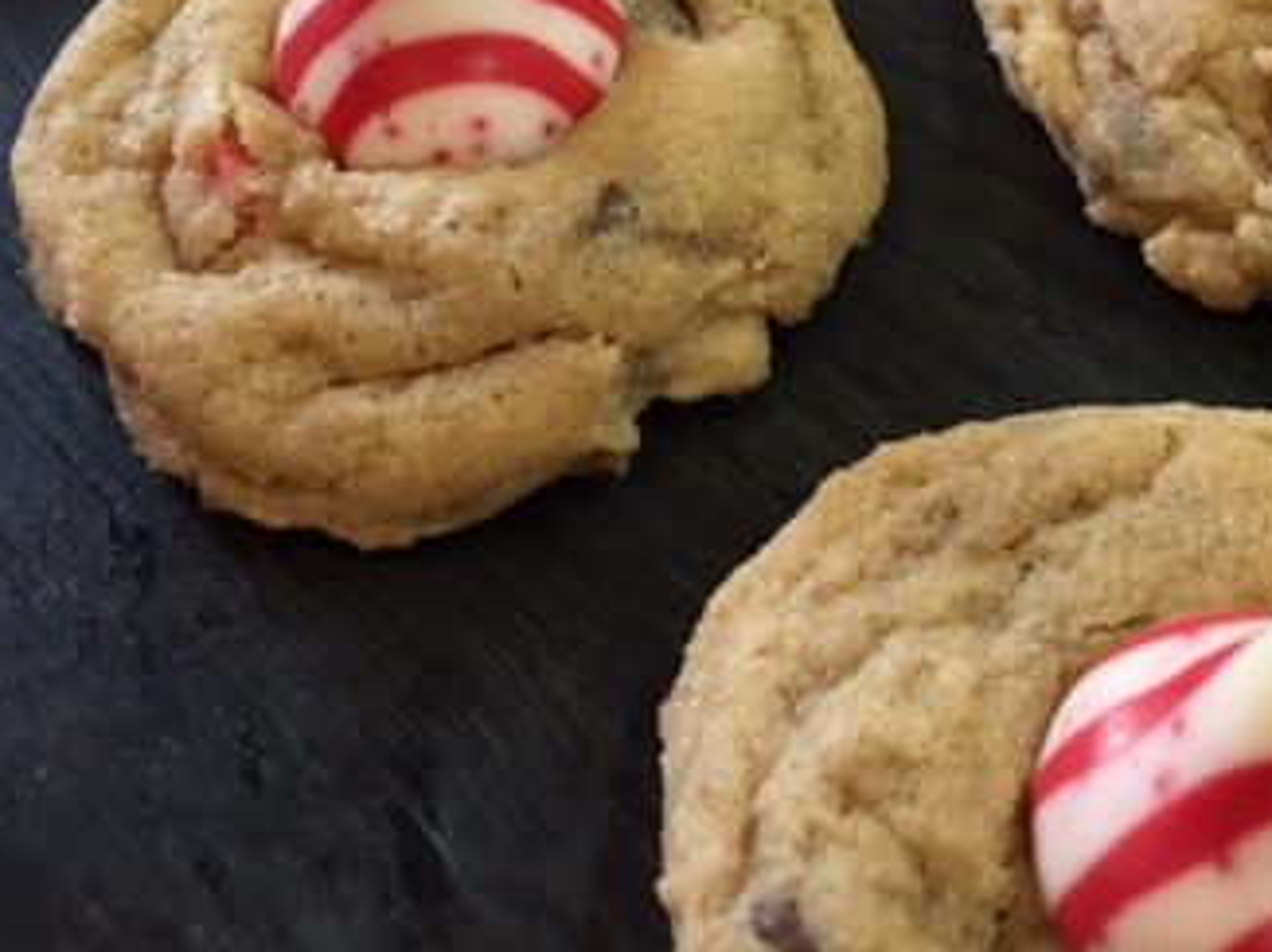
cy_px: 144
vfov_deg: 25.0
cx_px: 858
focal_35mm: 57
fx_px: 2093
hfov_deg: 33.5
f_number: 2.2
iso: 80
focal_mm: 4.15
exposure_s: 1/30
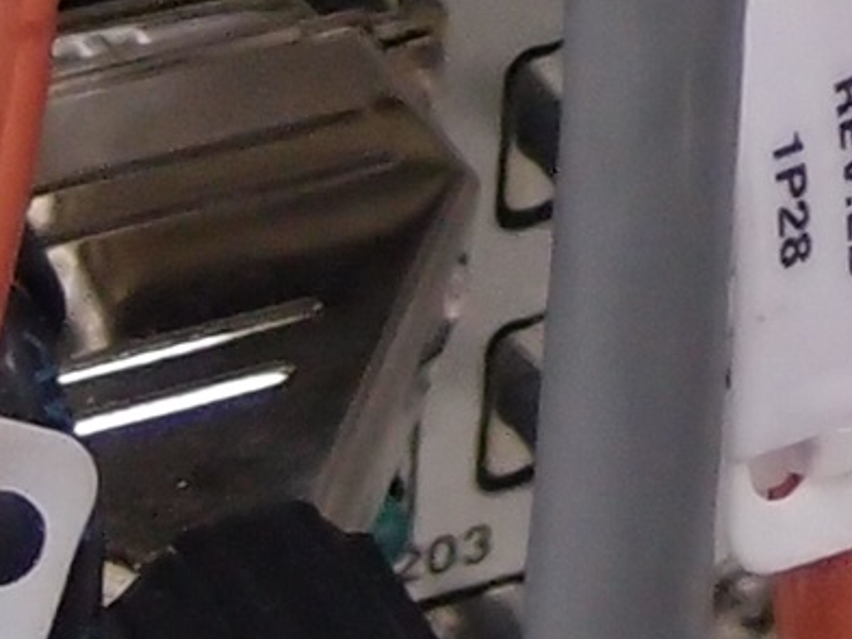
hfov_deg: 7.5
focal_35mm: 260
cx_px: 1106
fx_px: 6401
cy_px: -41
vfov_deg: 5.7
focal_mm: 6
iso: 200
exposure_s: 1/50
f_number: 1.8
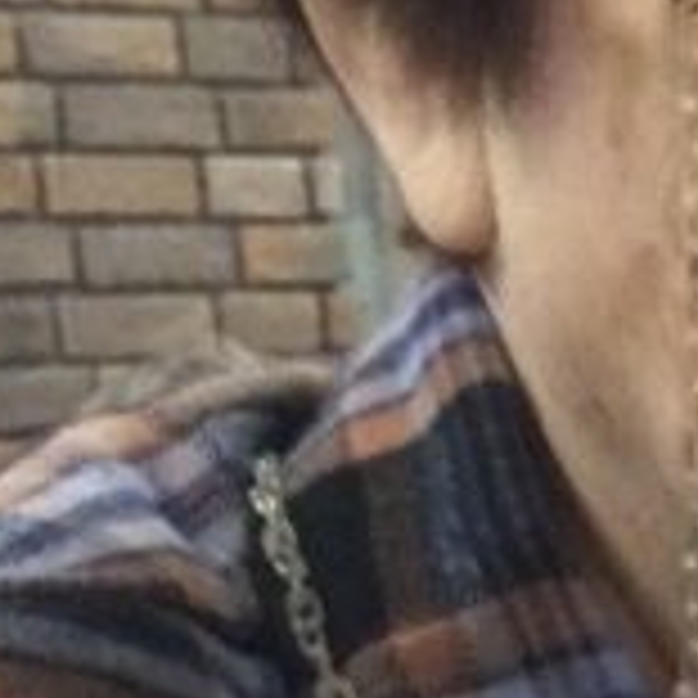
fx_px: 4836
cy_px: 1045
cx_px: 1738
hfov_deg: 7.6
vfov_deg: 8.1
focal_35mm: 212
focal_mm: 3.3
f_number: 2.4
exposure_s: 1/30
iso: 125
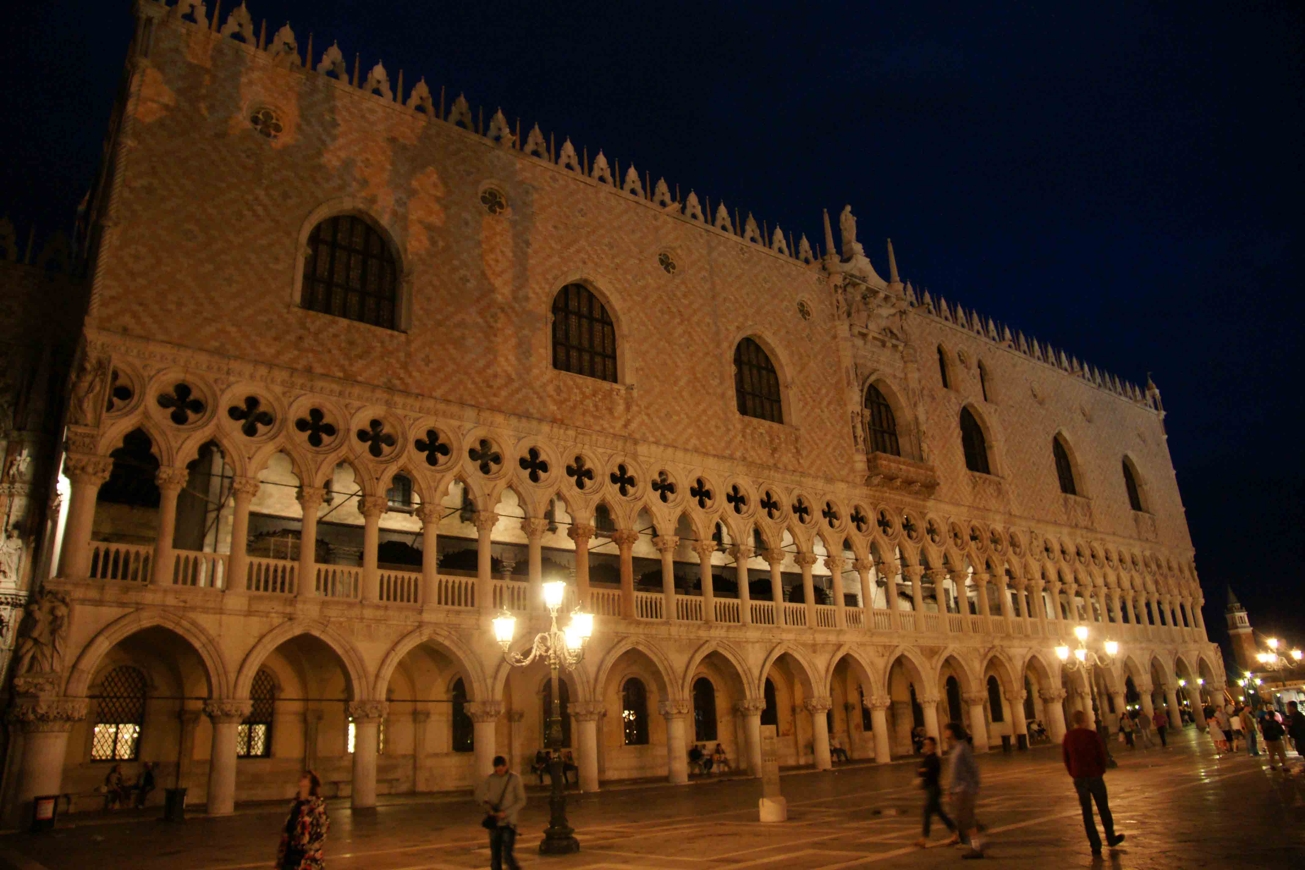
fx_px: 870
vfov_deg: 53.1
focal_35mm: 24
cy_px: 435
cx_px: 652
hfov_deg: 73.7
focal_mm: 16
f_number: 3.5
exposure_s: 1/10
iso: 1600
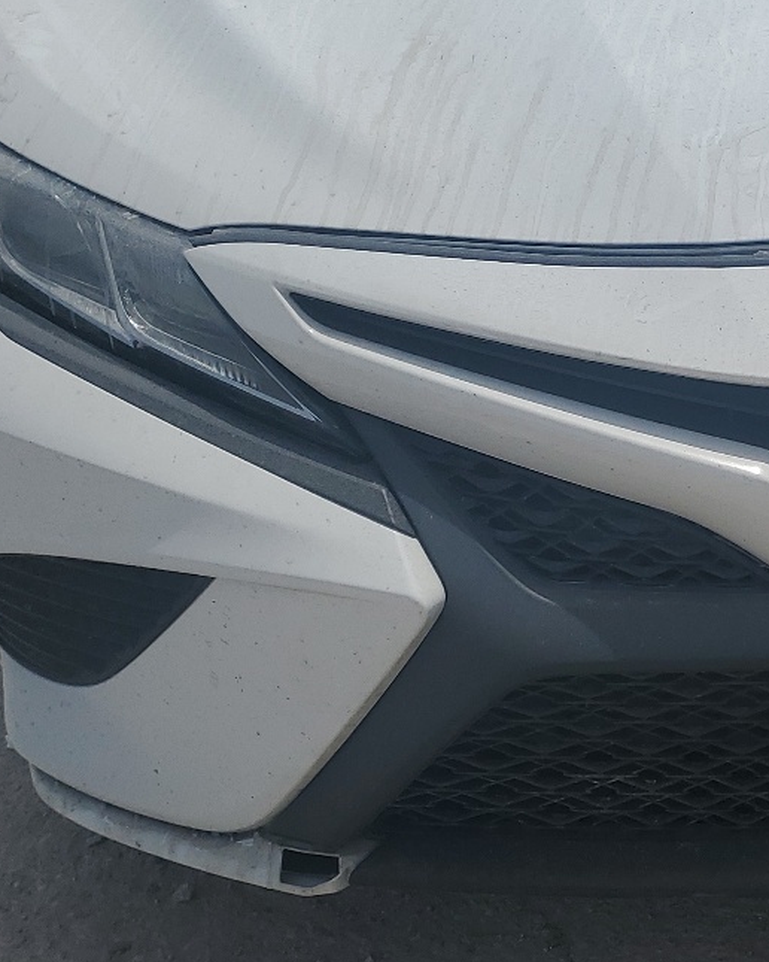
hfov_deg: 23.0
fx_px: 1792
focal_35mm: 63
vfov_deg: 30.0
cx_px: 814
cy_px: 433
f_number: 1.5
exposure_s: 1/10000
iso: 50
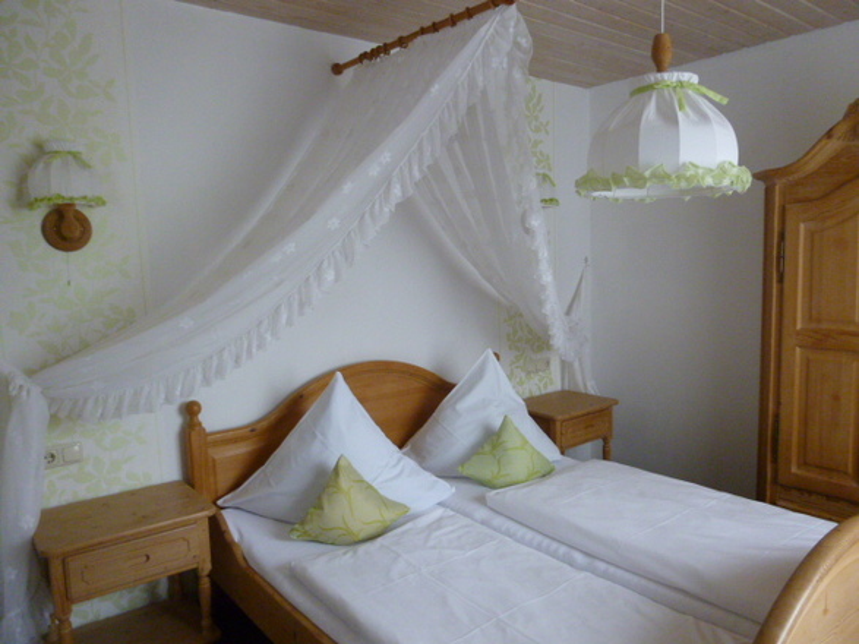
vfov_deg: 54.9
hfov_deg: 69.4
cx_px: 430
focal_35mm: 25
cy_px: 322
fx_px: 620
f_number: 3.1
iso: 400
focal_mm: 4.5
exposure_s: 1/8
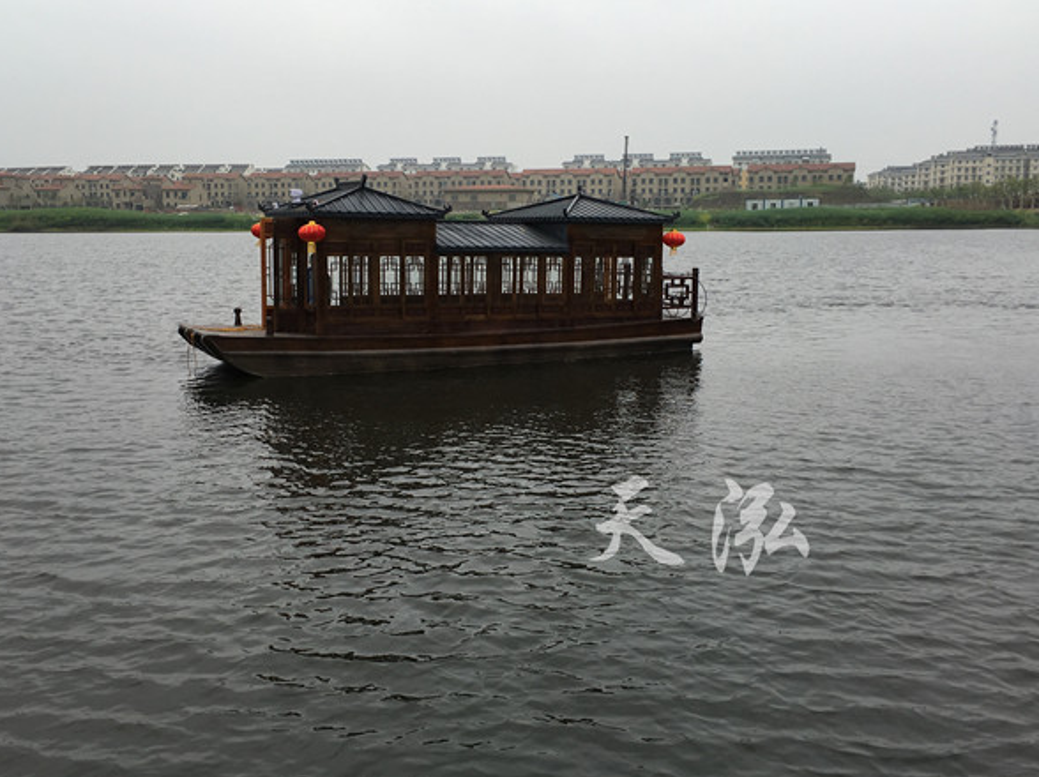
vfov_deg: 38.6
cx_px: 500
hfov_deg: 50.2
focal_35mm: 37
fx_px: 1110
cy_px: 410
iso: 25
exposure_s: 1/370
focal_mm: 4.15
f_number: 2.2
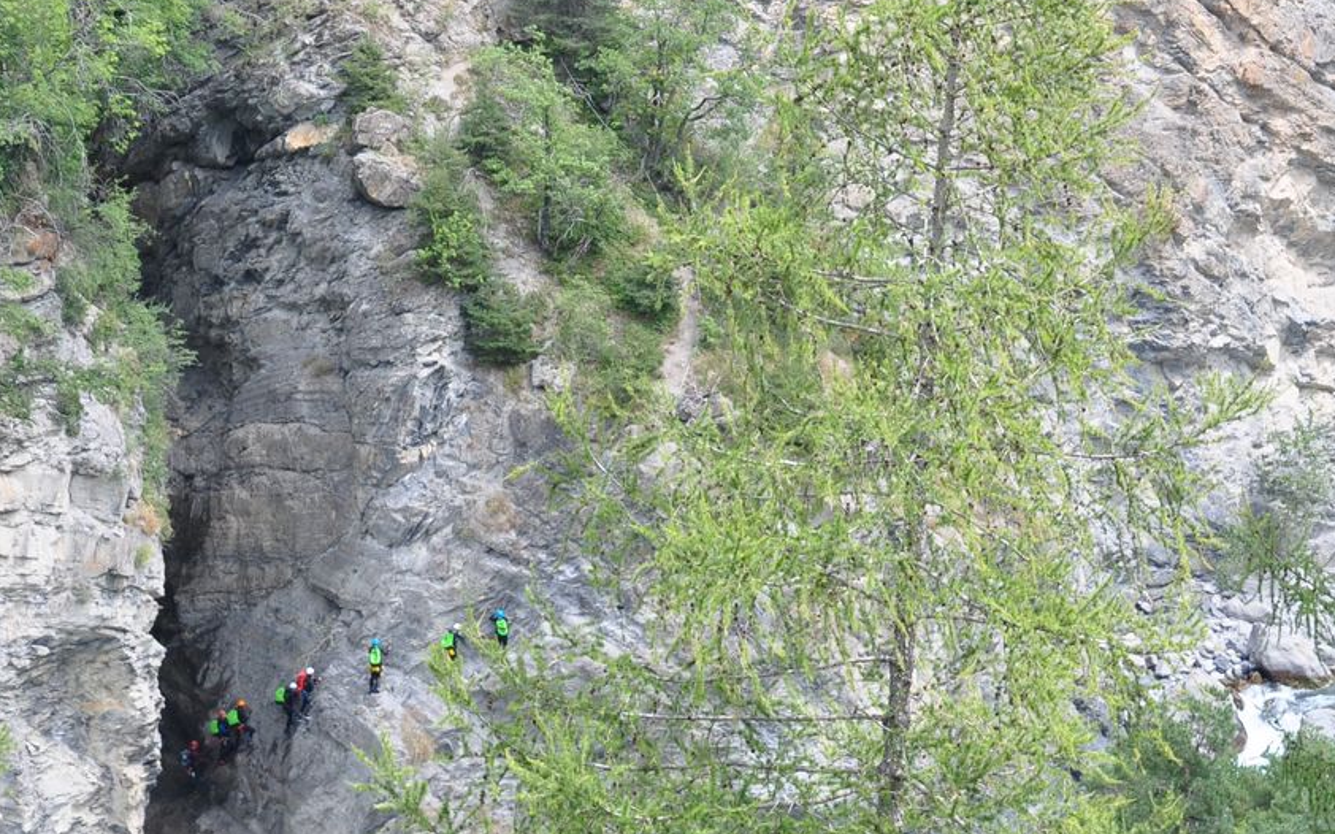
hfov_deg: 19.1
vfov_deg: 12.0
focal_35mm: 109
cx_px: 492
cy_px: 487
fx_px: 3965
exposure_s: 1/200
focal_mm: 50
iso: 400
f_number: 10
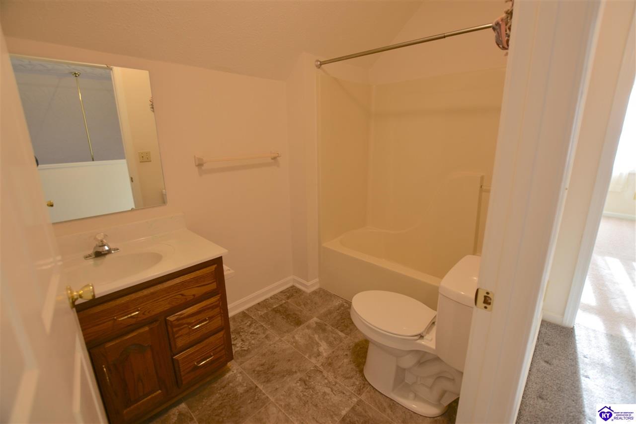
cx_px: 318
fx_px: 265
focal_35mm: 15
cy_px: 212
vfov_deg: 77.3
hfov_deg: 100.4
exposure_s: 1/20
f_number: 3.5
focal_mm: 10
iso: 100
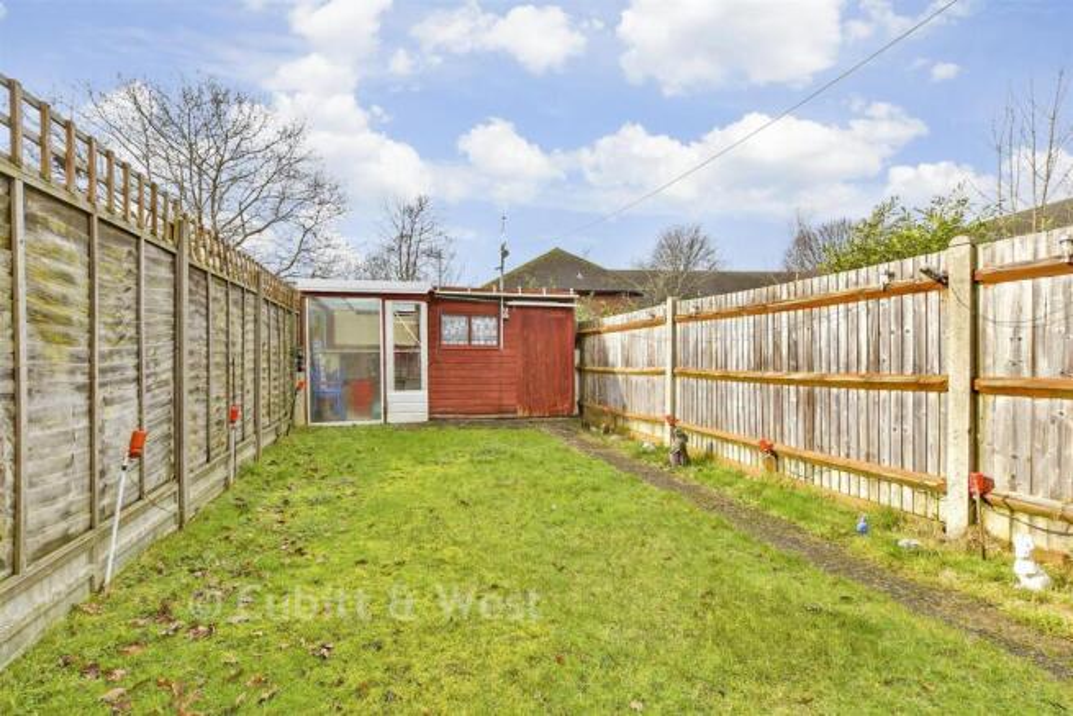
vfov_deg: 77.4
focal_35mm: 15
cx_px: 536
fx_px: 447
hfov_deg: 100.4
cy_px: 358
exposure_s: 1/80
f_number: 8
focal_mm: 10
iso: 160
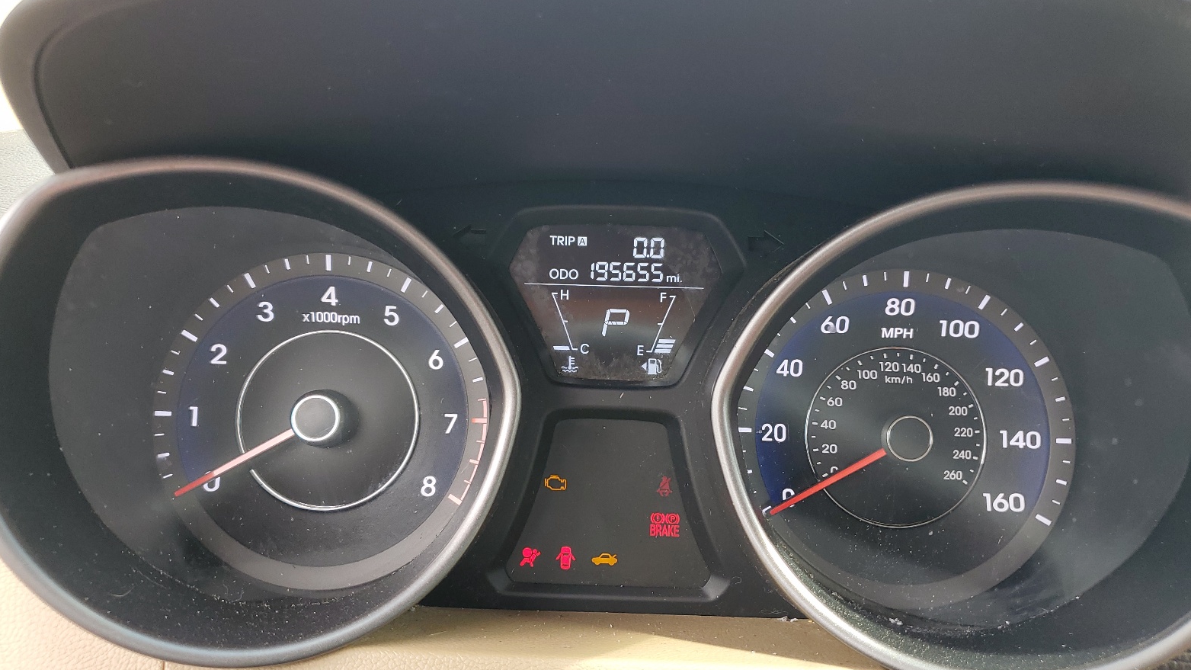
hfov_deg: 66.1
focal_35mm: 29
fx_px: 916
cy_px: 341
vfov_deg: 40.2
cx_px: 584
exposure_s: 1/120
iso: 54
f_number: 1.5
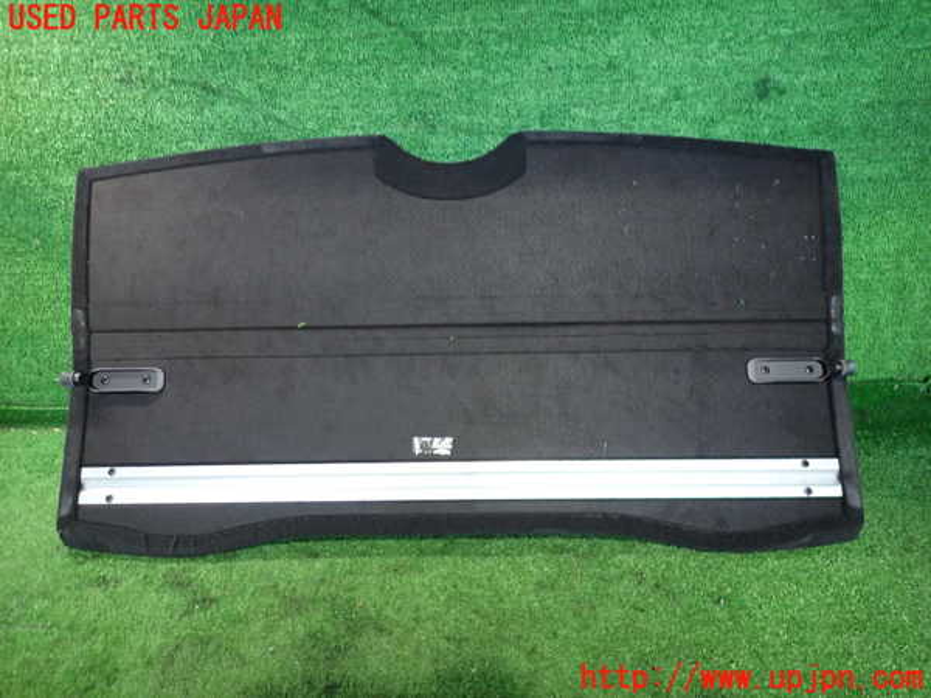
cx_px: 466
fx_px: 672
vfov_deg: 54.9
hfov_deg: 69.4
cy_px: 349
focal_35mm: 25
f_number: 2
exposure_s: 1/30
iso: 400
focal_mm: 4.5
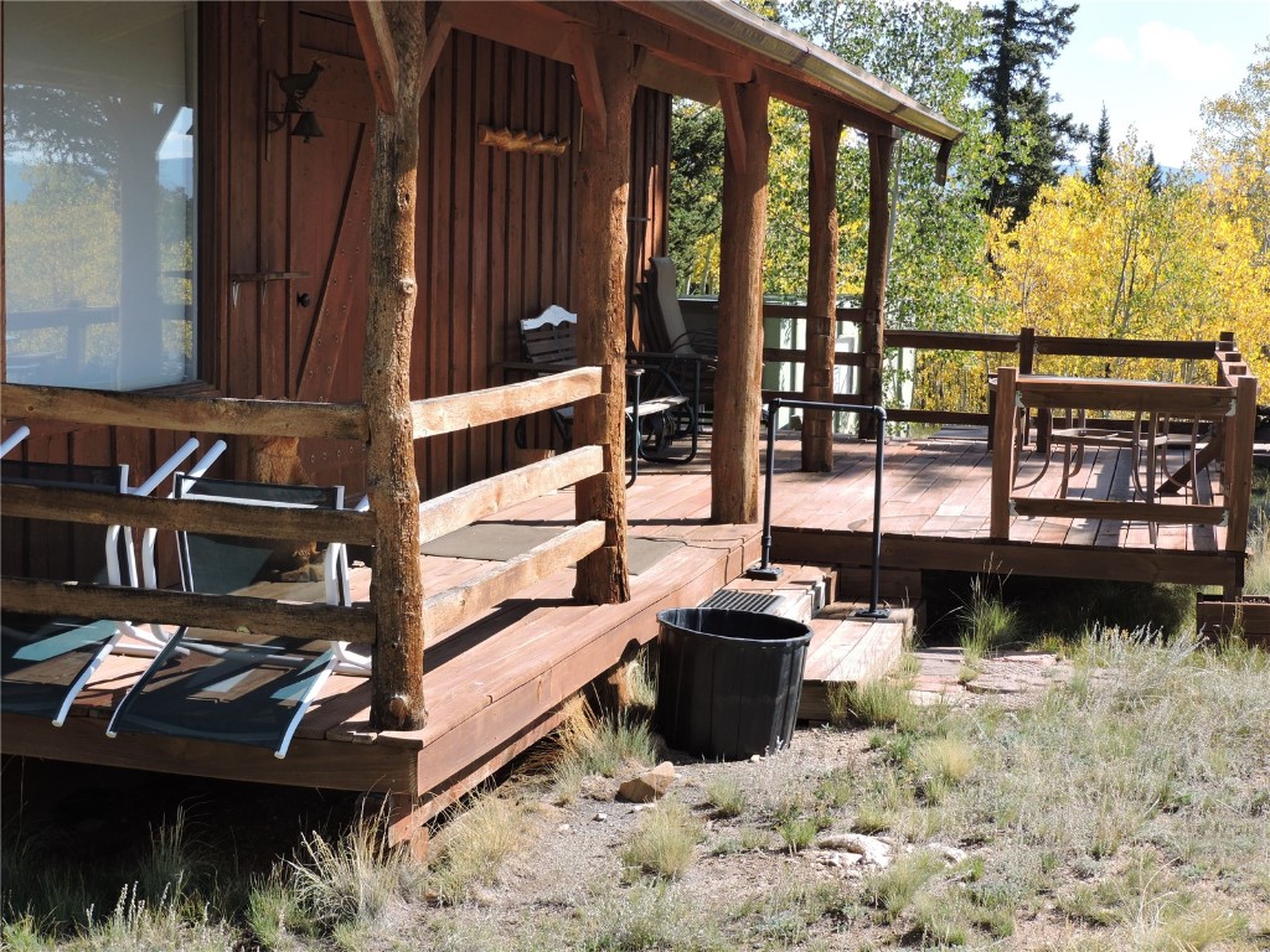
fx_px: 2018
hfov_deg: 34.9
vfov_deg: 26.6
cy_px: 476
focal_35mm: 55
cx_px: 635
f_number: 3.7
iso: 100
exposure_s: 1/400
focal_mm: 9.8
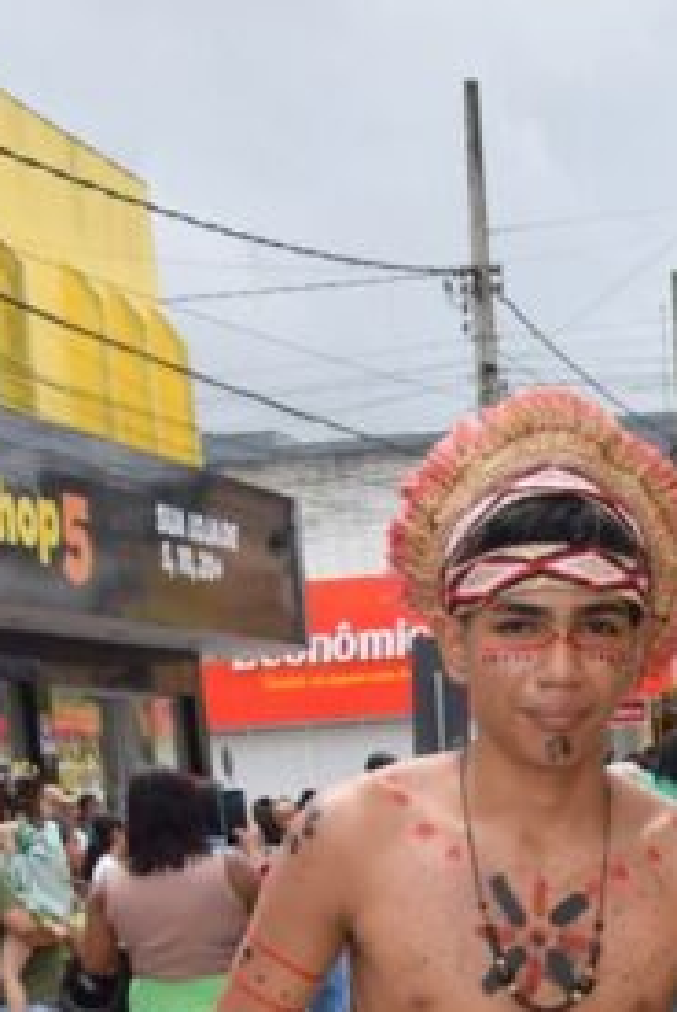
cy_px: 1277
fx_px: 2729
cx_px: 804
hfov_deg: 13.8
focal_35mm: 97
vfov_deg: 19.5
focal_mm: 24
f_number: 9
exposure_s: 1/200
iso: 100
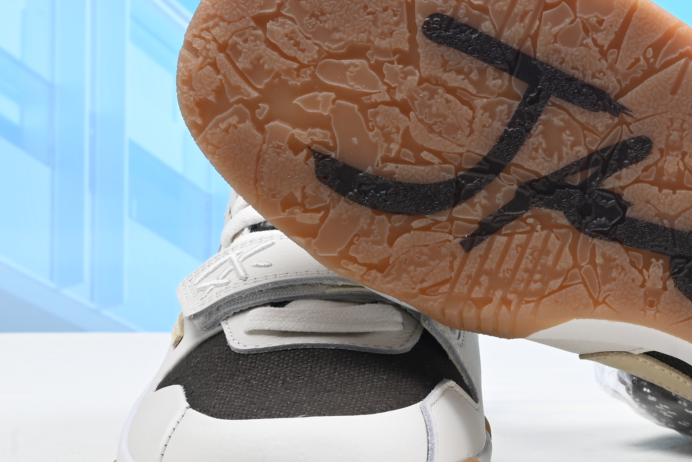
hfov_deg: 18.9
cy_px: 41
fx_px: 2038
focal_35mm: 106
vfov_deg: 12.8
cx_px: 631
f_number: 16
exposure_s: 1/2
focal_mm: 40
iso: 100
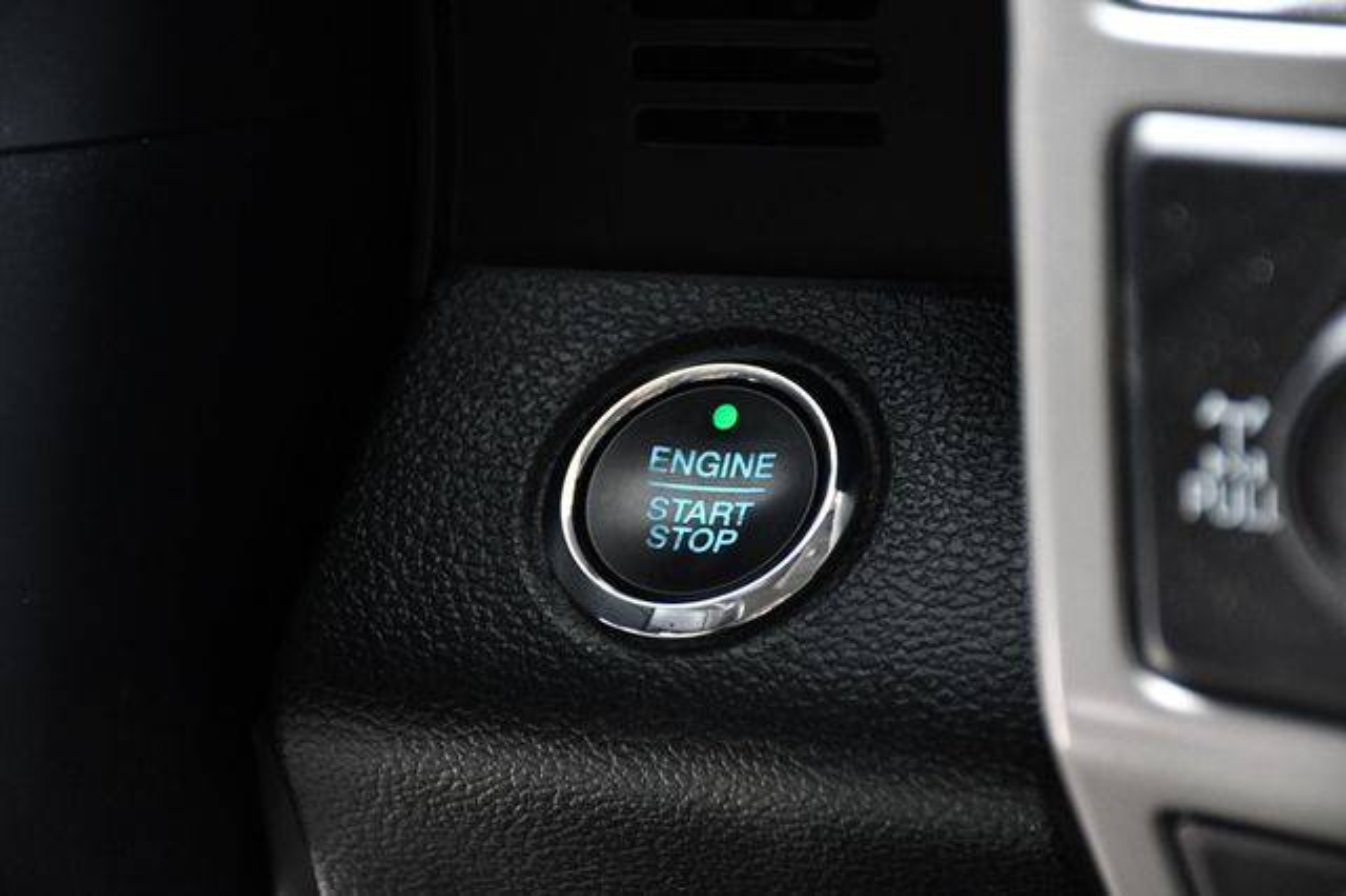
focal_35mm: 168
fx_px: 6278
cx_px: 673
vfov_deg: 8.2
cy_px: 448
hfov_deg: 12.2
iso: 2500
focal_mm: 112
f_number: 5.6
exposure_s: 1/15
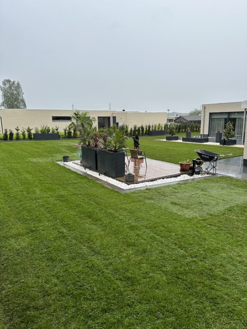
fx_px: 228
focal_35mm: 24
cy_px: 164
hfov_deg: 56.8
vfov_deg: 71.6
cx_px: 124
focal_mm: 6.86
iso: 80
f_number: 1.78
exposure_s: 1/943
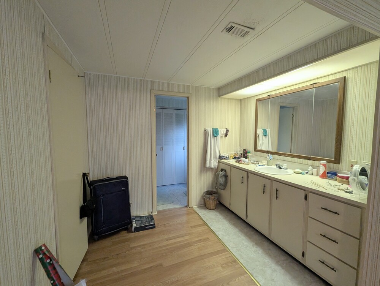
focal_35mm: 13
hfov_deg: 106.1
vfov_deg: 90.1
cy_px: 143
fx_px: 143
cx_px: 190
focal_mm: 1.95
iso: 268
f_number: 2.2
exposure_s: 1/60
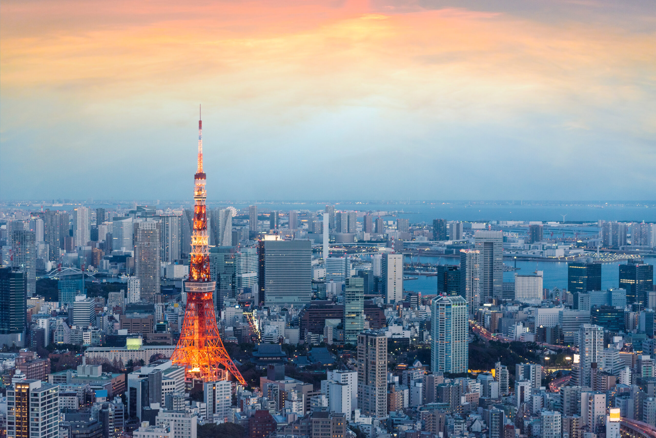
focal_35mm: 70
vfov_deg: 19.5
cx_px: 328
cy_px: 219
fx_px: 1276
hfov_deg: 28.8
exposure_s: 1/125
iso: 1000
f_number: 2.8
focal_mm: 70
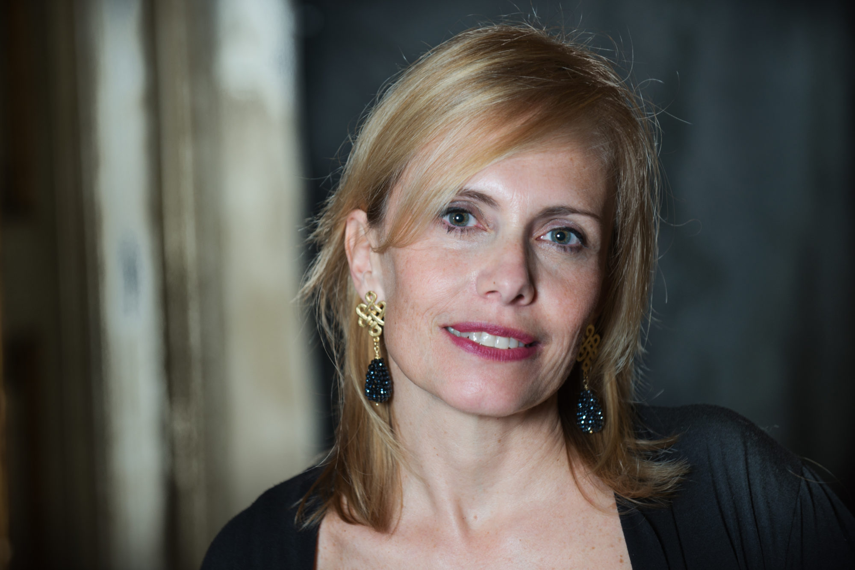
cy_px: 285
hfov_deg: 15.2
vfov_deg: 10.2
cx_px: 428
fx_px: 3207
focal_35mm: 135
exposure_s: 1/50
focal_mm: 135
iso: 100
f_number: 4
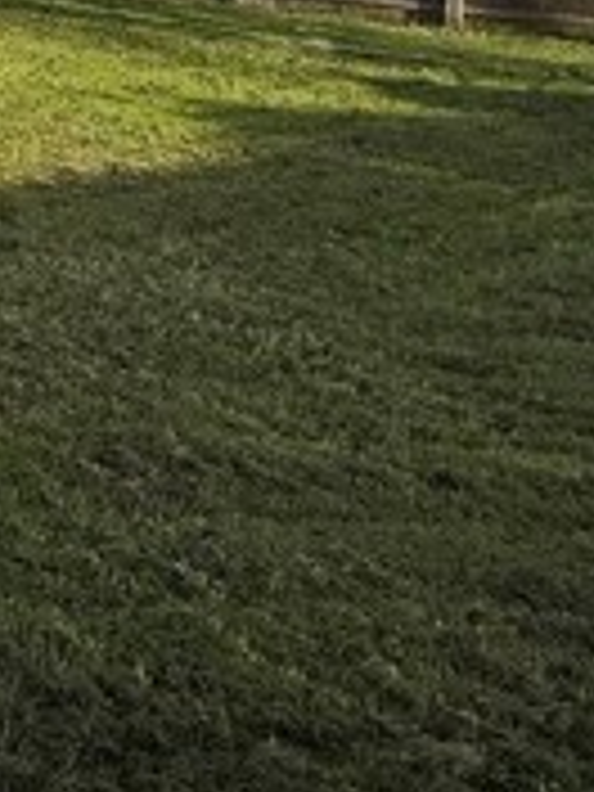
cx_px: -508
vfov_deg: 28.4
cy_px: -104
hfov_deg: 18.3
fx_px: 1396
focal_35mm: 61
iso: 50
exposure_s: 1/1431
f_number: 2.2
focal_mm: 2.22
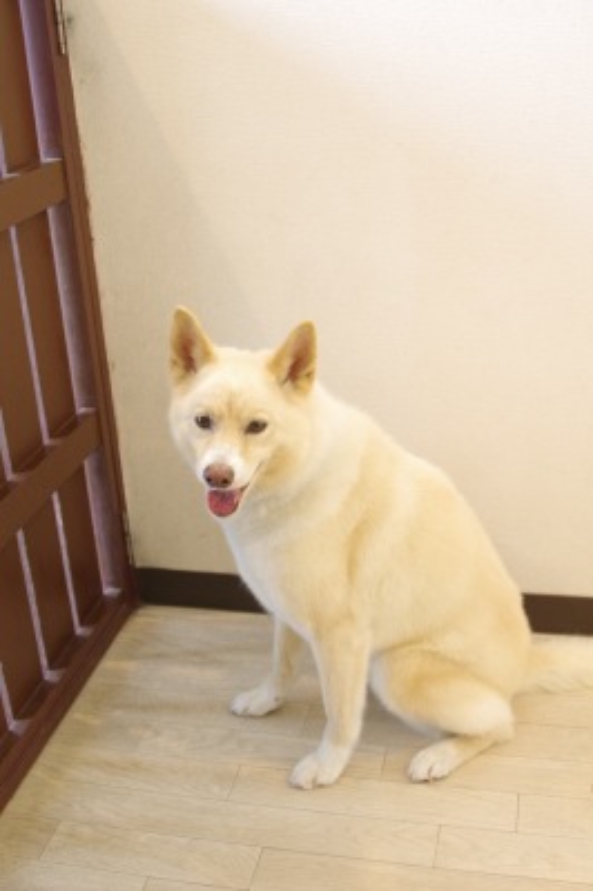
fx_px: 1039
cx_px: 296
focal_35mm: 42
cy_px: 446
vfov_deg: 46.4
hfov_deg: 31.8
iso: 1600
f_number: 2.8
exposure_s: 1/100
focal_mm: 28
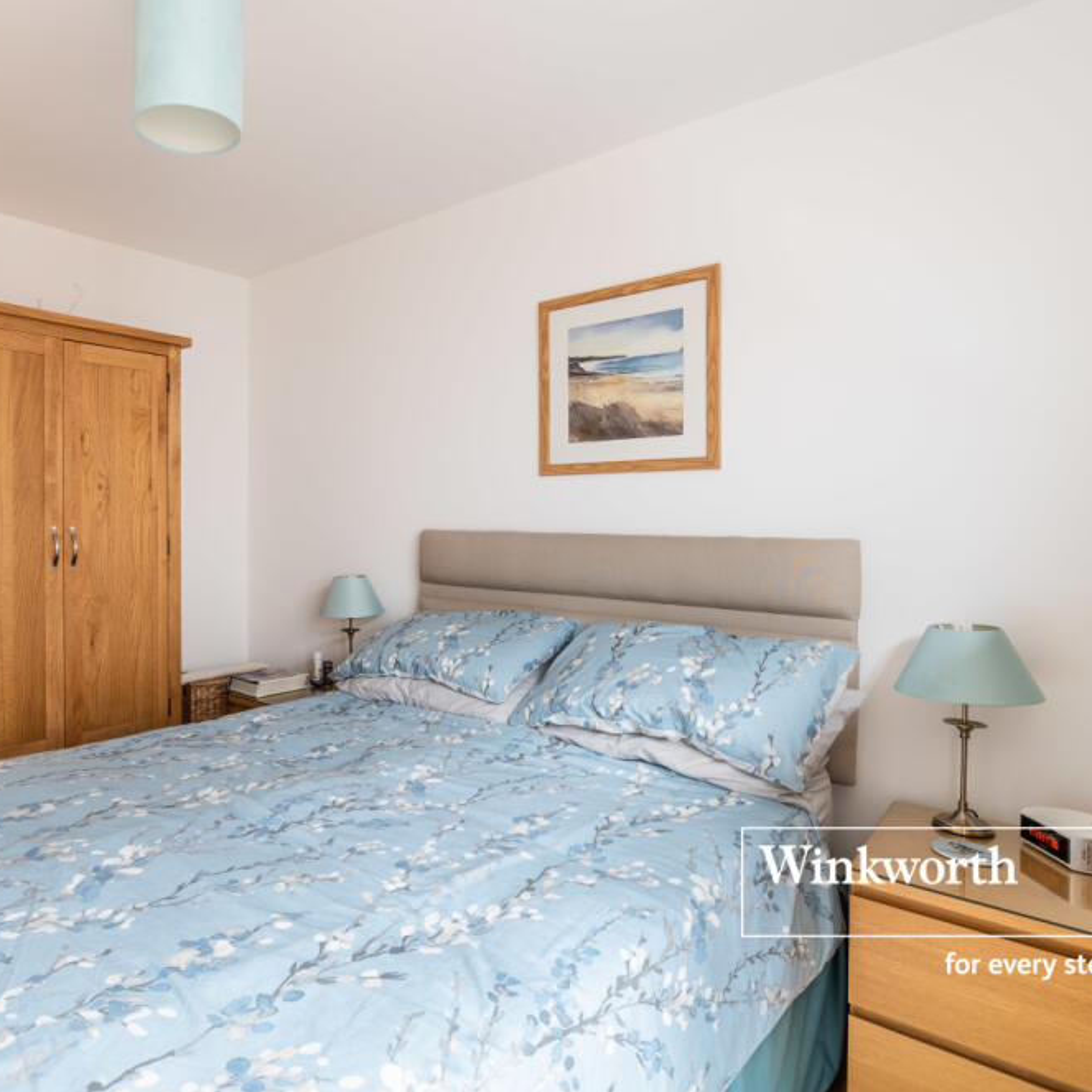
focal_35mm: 21
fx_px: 749
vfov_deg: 72.1
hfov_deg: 69.6
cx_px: 346
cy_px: 535
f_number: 8
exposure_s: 1/8
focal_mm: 16
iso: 100
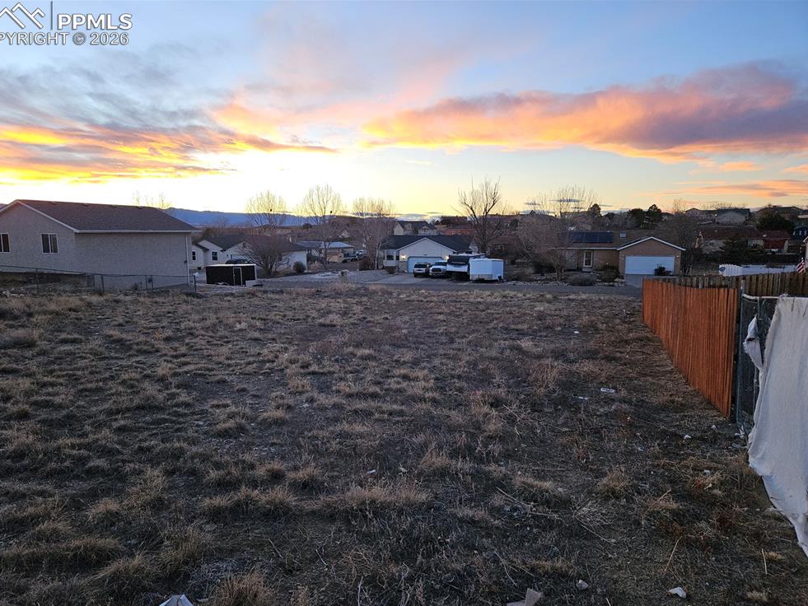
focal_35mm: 24
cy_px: 315
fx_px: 560
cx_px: 389
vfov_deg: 56.8
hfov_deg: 71.6
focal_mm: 5.4
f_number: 1.8
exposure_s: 1/120
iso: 50
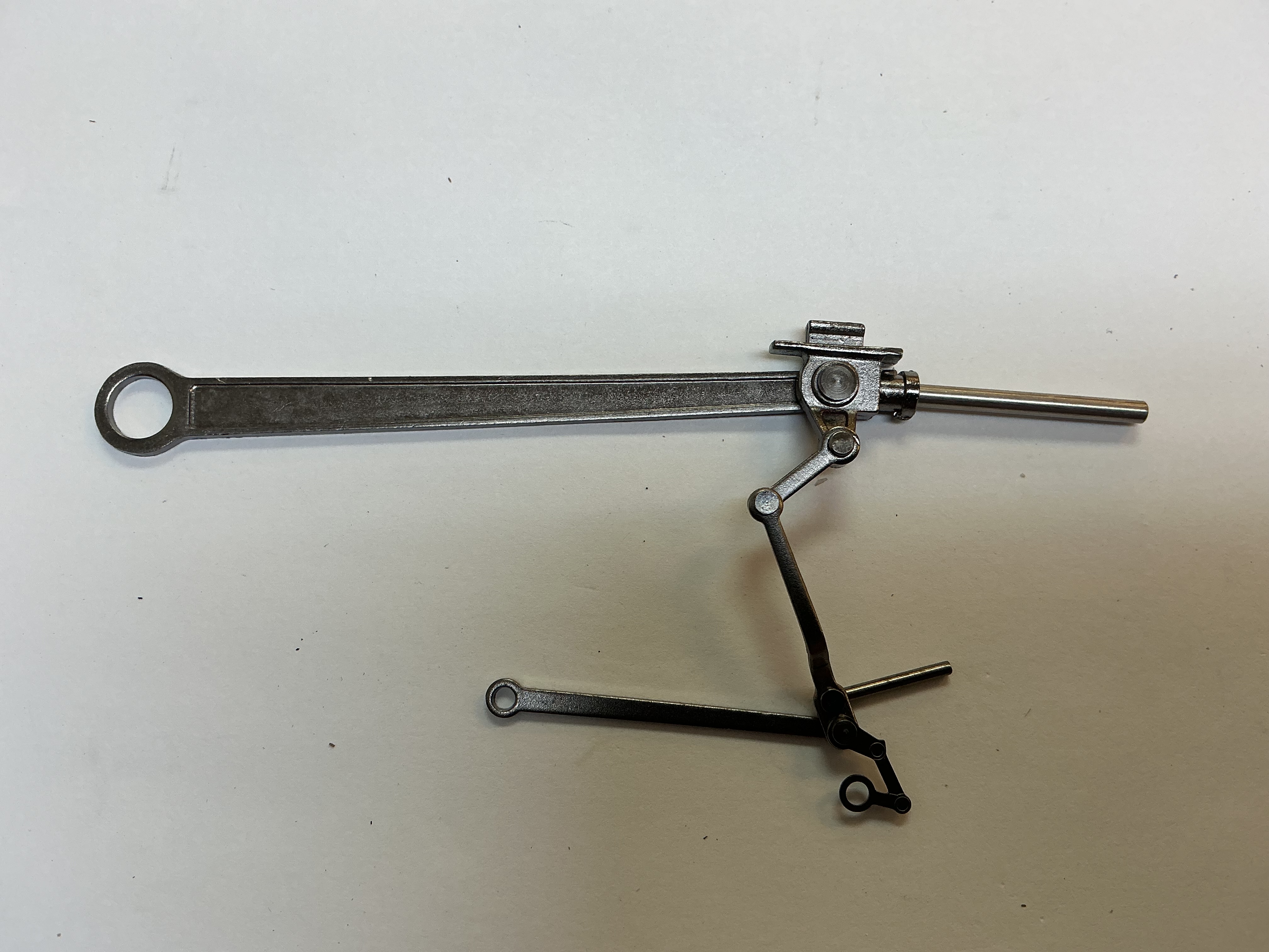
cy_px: 476
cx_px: 634
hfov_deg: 61.7
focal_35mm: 29
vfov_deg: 48.2
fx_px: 1063
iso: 32
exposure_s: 1/120
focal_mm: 3
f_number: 1.8
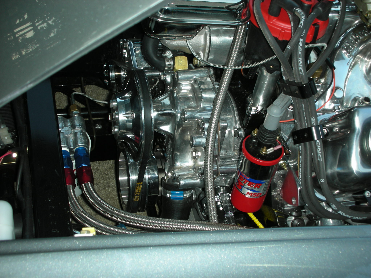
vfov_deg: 27.5
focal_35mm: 53
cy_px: 139
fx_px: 568
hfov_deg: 36.2
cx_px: 186
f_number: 3.7
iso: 50
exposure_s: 1/60.1
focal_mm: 8.8
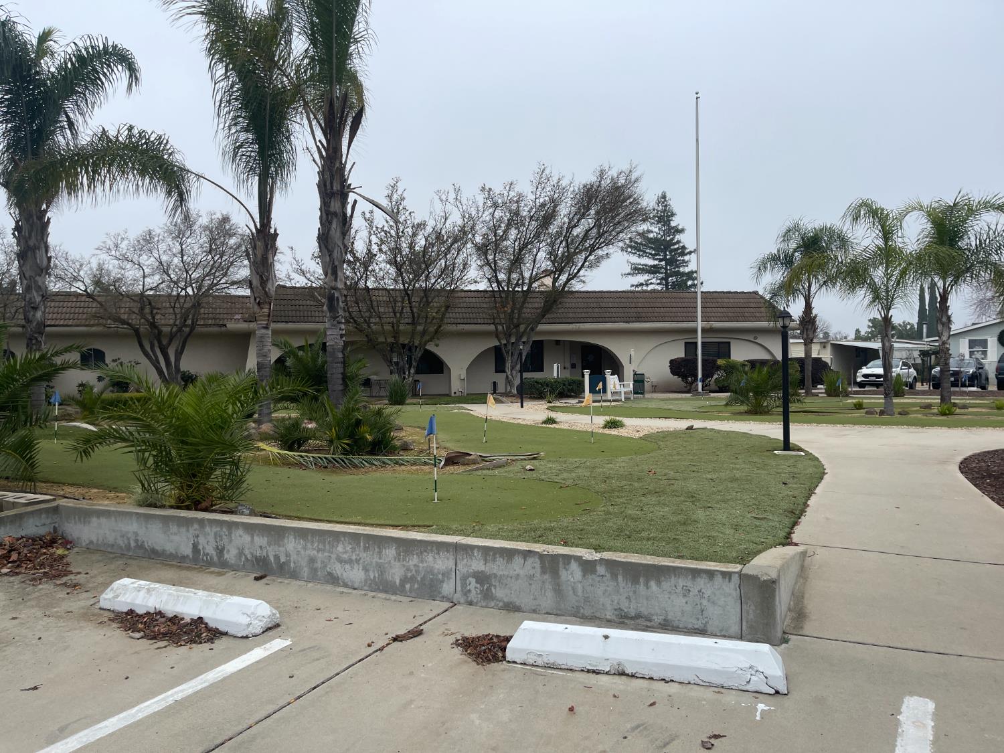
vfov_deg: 54.9
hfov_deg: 69.4
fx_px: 725
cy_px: 376
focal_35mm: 25
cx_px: 502
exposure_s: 1/796
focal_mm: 5.1
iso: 32
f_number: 1.6
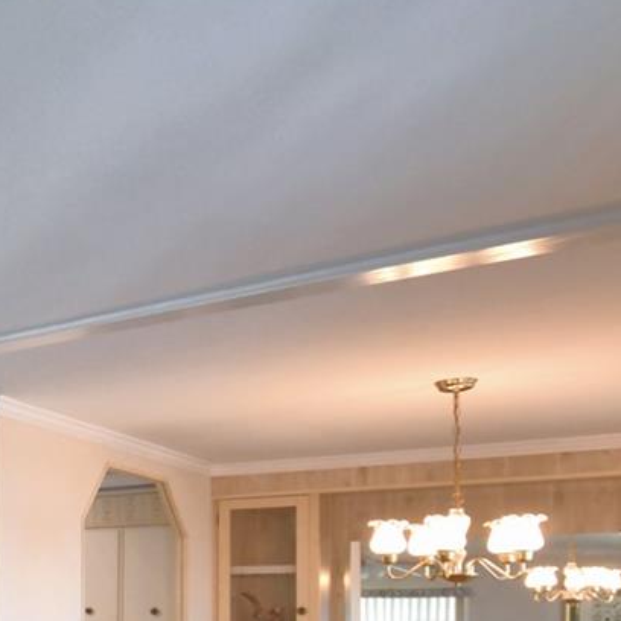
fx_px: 1015
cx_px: -324
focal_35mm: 50
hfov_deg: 25.2
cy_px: 598
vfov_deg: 31.8
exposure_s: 1/80
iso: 400
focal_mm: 10
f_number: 4.5
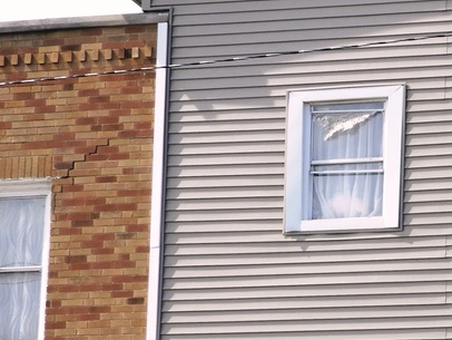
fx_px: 1620
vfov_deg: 11.9
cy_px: 326
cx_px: 636
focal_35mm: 124
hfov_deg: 15.0
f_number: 3.8
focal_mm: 6.3
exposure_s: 1/800
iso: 100
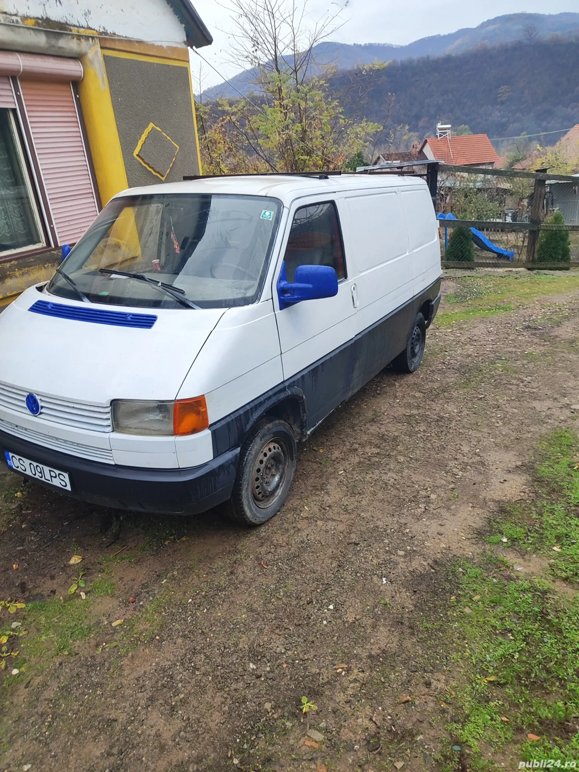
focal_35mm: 23
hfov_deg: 58.9
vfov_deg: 73.9
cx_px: 290
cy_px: 386
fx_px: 513
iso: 50
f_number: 1.88
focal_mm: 5.59
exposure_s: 1/107
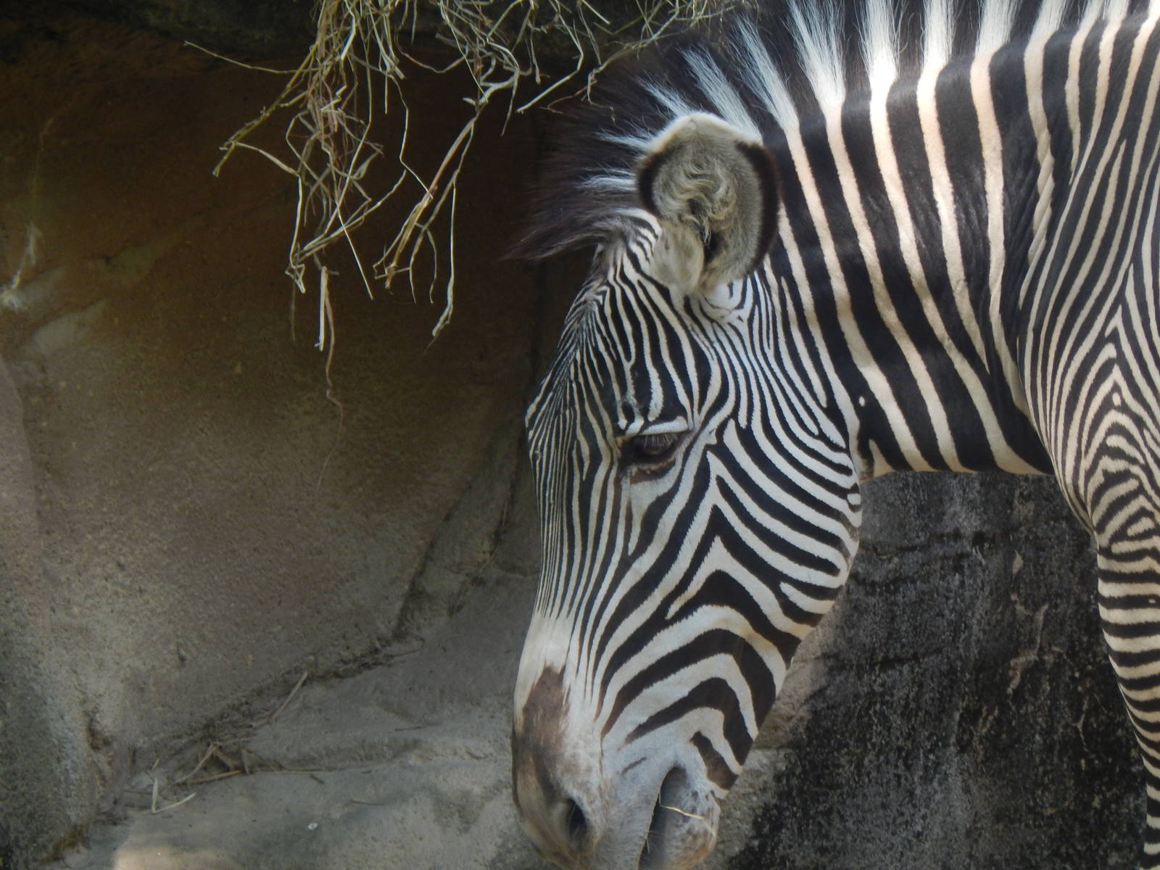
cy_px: 435
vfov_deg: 3.0
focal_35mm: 493
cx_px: 580
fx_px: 16521
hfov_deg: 4.0
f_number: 5.8
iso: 220
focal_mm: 88.6
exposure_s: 1/125
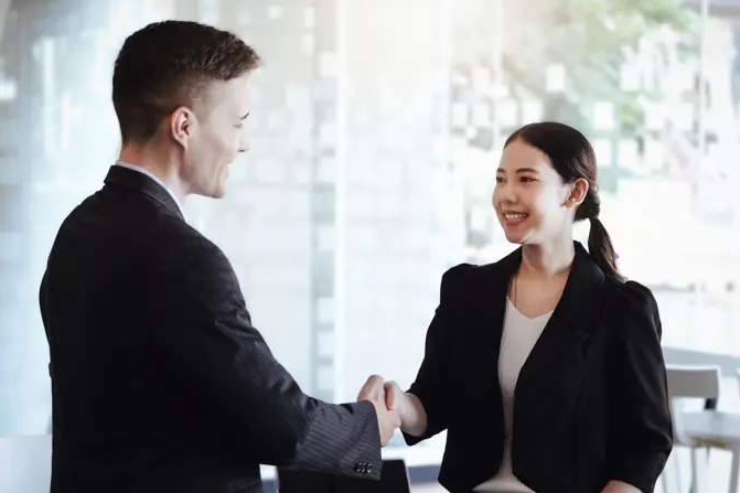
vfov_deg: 16.4
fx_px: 1706
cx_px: 368
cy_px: 243
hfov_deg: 24.5
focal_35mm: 83
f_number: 2.8
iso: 1250
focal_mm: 54.1
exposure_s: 1/200
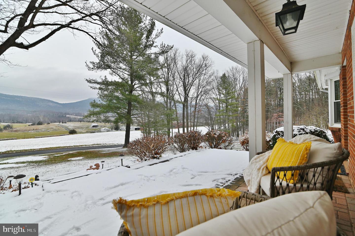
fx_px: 158
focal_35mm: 16
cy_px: 118
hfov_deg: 96.8
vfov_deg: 73.7
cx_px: 178
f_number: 5.6
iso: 200
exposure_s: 1/250
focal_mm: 16
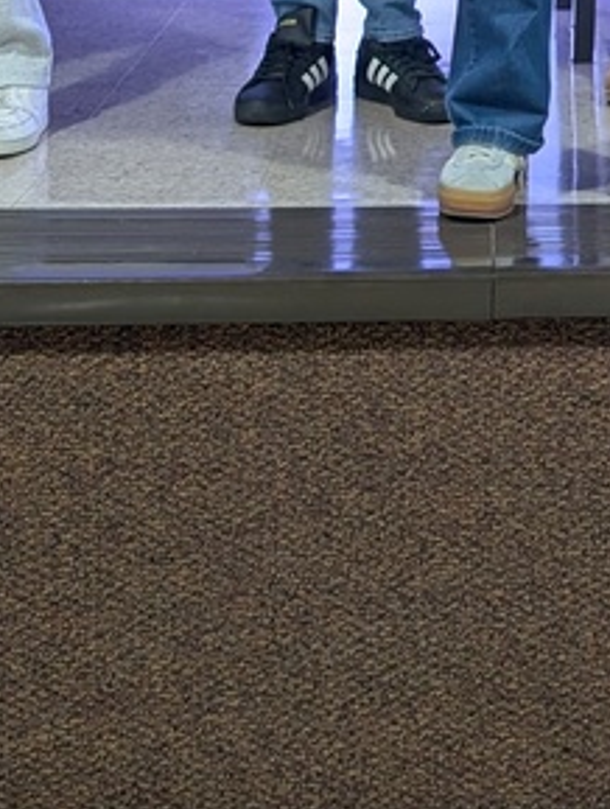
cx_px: 555
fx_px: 1990
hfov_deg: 17.2
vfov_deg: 20.2
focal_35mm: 85
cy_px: -350
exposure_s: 1/120
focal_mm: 6.9
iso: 352
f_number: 1.68
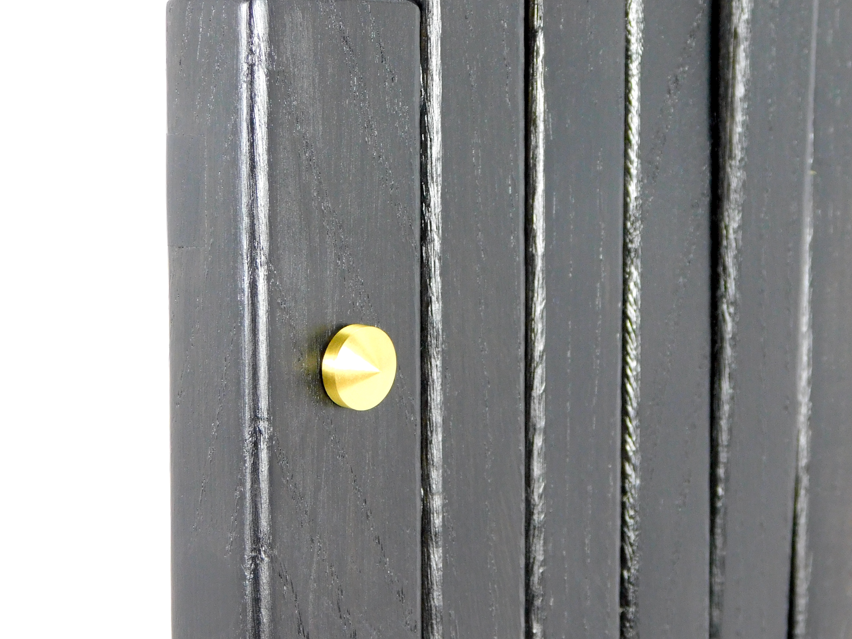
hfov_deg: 16.6
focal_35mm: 119
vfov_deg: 12.4
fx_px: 2929
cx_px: 435
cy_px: 336
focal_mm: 17.6
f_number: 4.6
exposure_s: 1/30
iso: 220
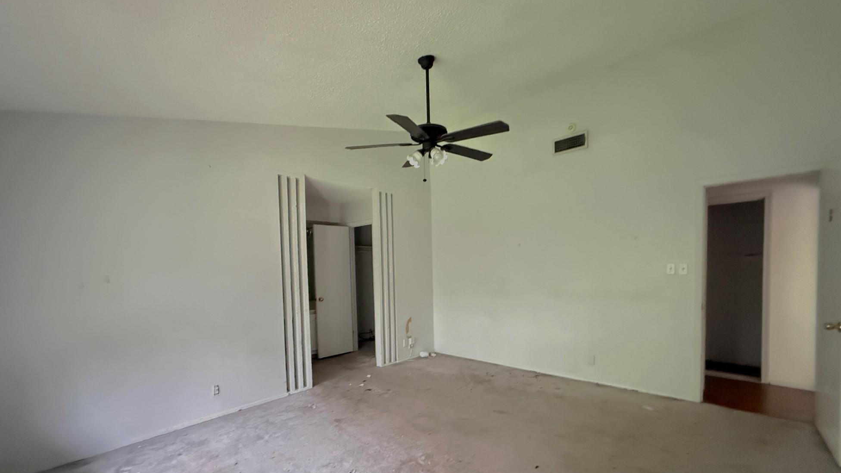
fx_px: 357
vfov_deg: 66.6
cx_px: 420
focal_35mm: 16
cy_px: 279
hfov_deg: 99.4
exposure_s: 1/31
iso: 1600
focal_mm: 2.22
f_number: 2.2
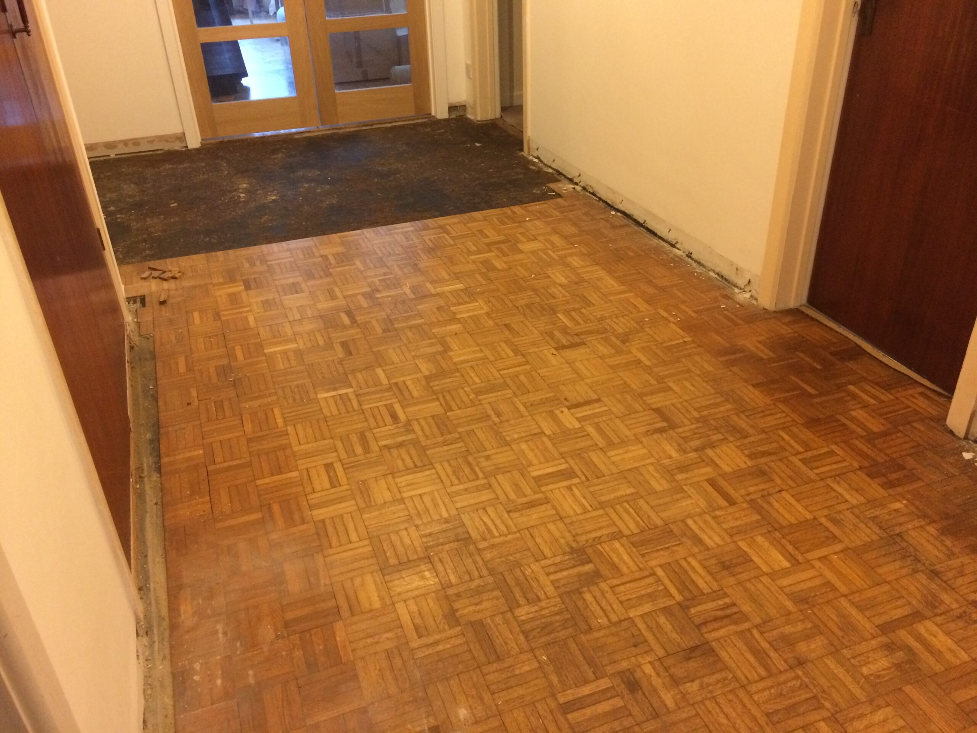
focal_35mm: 29
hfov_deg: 61.7
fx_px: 818
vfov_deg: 48.2
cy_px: 366
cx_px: 488
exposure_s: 1/17
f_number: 2.2
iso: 320
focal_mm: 4.15
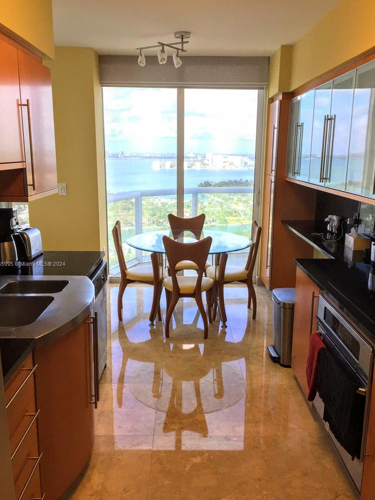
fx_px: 448
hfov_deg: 45.4
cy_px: 264
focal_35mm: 31
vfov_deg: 58.3
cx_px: 184
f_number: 2.2
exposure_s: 1/120
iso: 40
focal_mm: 4.15
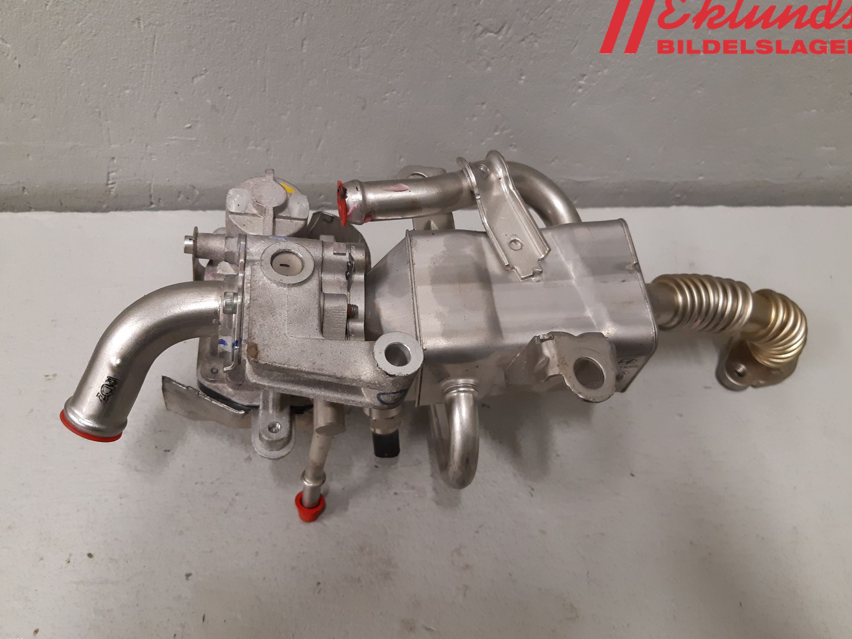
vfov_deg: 51.4
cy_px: 312
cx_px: 422
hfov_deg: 65.3
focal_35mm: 27
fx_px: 665
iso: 160
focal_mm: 3.93
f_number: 1.7
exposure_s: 1/50
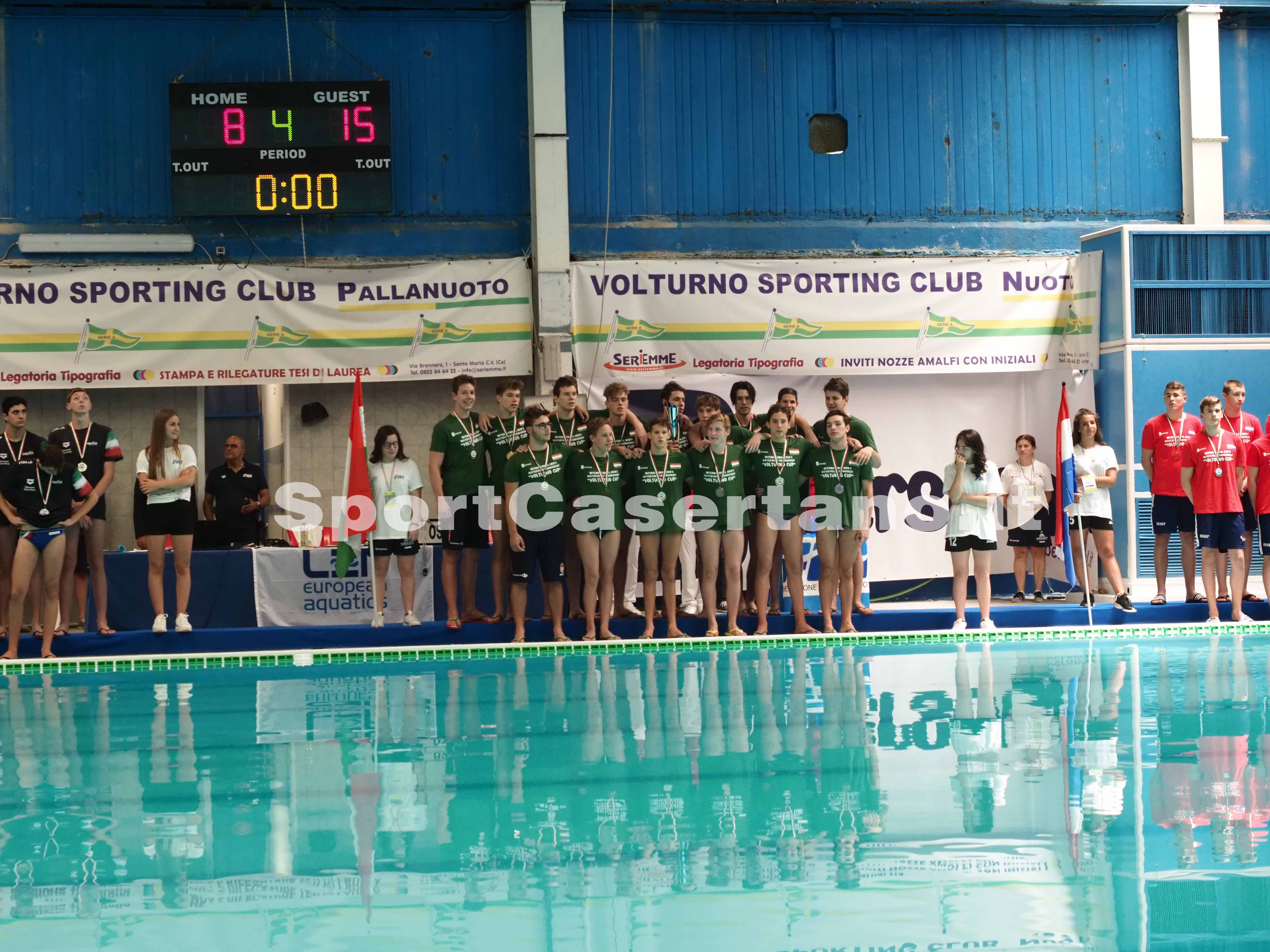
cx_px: 635
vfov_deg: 18.4
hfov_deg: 24.4
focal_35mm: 80
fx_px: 2935
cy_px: 476
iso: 2000
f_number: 5.6
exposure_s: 1/320
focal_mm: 40
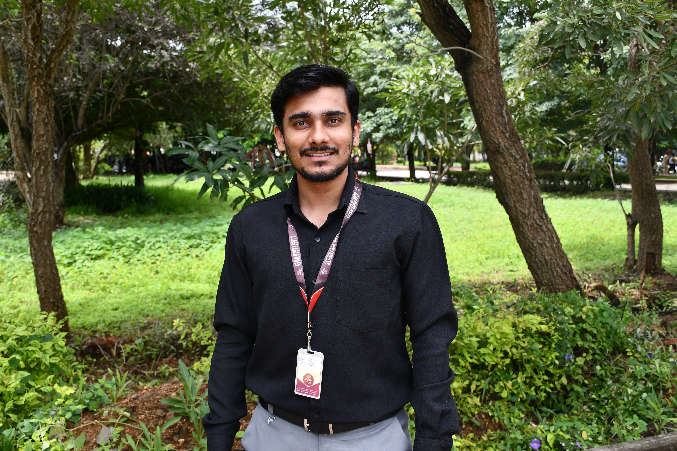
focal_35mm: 39
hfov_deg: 49.6
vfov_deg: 34.2
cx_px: 338
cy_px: 226
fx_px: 733
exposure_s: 1/250
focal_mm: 26
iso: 200
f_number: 6.3
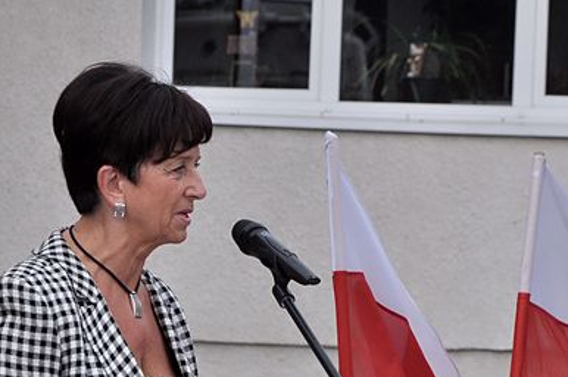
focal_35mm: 347
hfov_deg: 5.9
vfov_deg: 3.9
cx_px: 296
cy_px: 342
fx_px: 5467
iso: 500
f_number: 8
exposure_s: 1/1000
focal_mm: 105
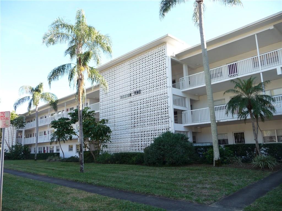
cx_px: 141
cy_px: 106
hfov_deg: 63.4
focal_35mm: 28
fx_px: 228
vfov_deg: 49.7
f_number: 3.3
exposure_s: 1/200
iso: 100
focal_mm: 4.7
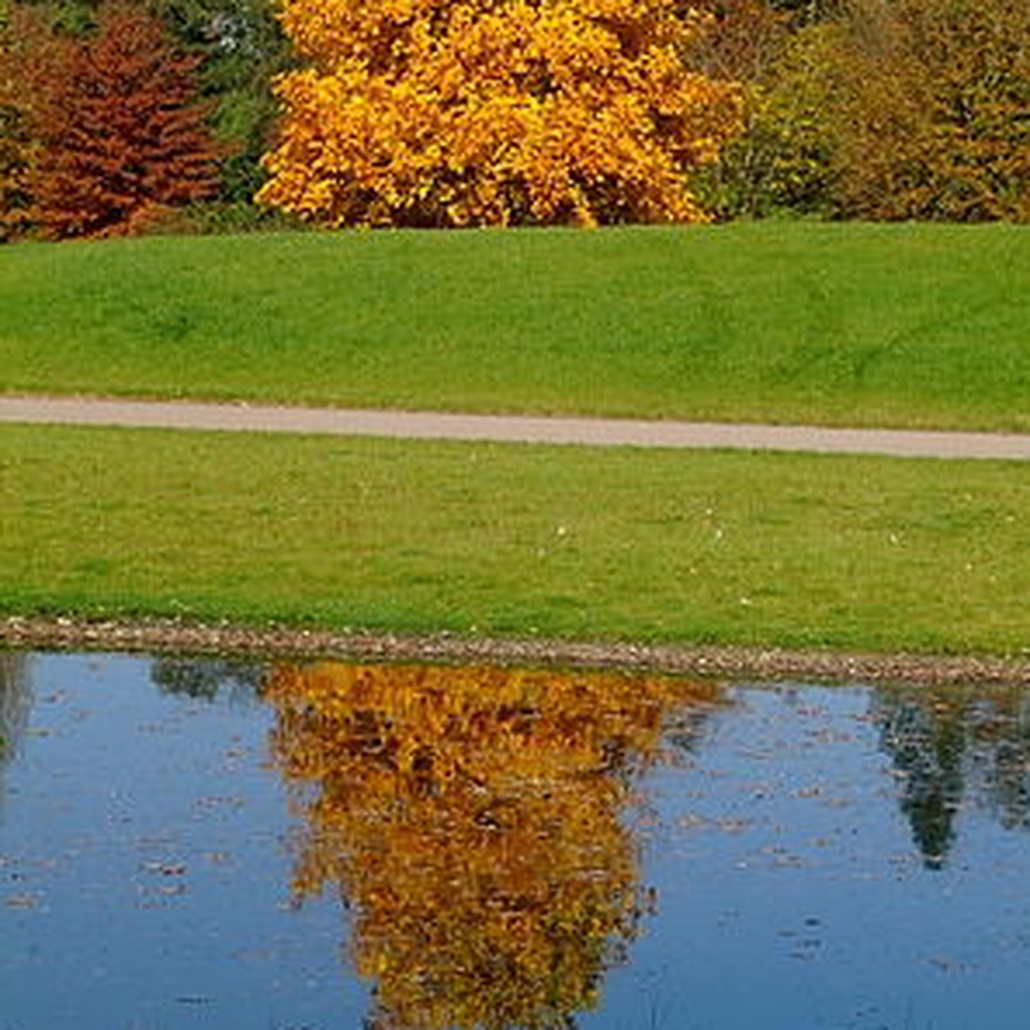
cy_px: 385
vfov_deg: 14.5
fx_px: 4040
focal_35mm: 120
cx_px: 518
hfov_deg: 14.5
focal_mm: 62
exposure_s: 1/180
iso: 100
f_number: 6.7
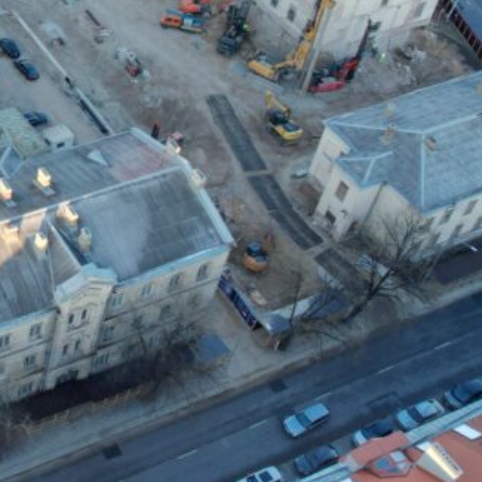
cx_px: -99
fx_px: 929
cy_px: 47
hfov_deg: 25.9
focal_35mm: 59
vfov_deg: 28.0
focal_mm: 8.38
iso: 100
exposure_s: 1/250
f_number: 2.8
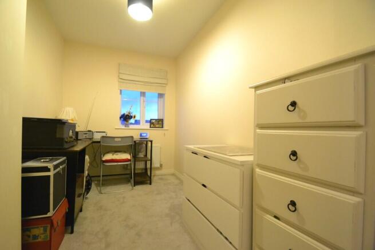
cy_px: 125
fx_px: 156
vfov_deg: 77.4
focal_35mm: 15
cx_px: 188
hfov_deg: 100.4
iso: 3200
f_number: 3.5
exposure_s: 1/30
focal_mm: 10
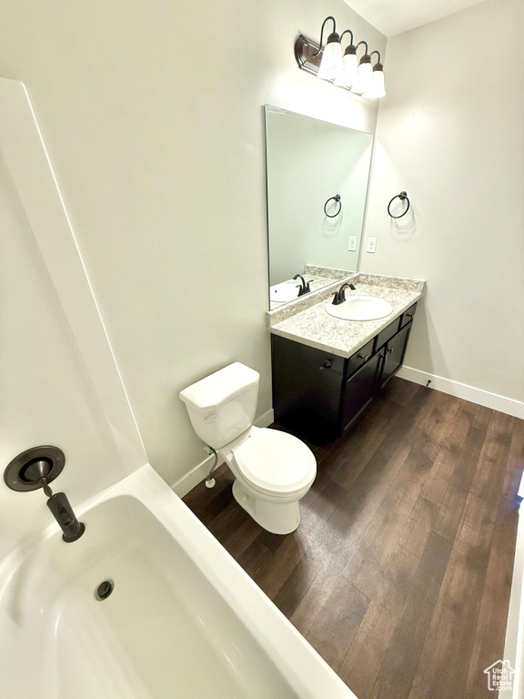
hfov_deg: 85.7
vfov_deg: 102.1
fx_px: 283
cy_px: 350
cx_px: 262
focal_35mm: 14
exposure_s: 1/120
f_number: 2.2
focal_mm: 2.22
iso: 200
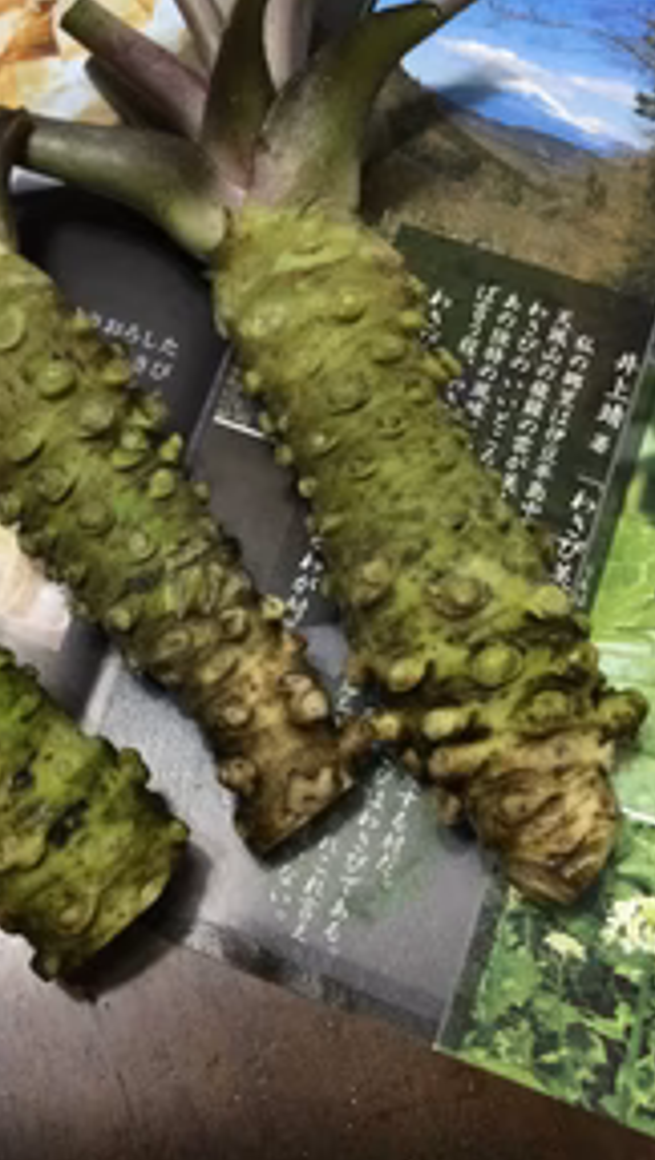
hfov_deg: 24.8
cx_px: 73
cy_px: 481
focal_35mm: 47
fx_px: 1447
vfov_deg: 43.5
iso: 125
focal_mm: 3.3
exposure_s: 1/30
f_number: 2.4
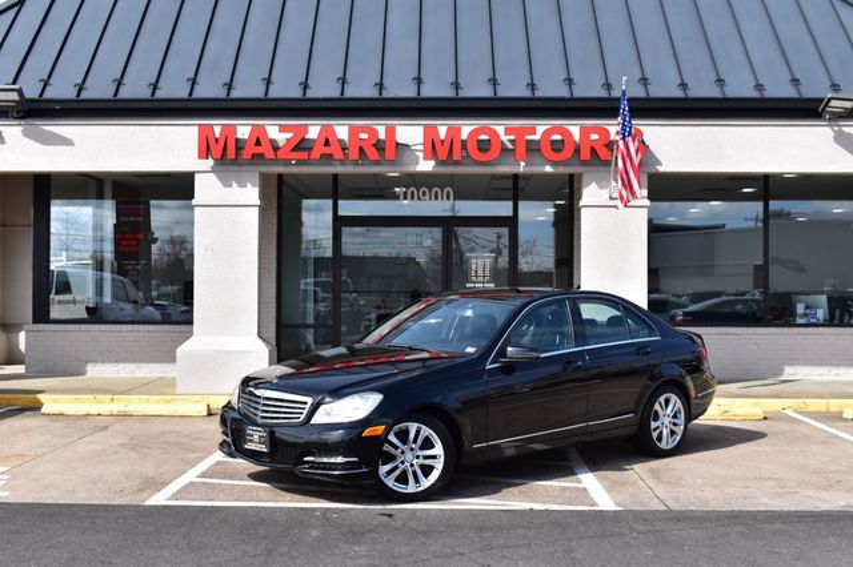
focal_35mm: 46
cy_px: 284
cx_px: 426
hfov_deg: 42.3
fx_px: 1101
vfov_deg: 28.9
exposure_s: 1/500
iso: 400
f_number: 11
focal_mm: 31
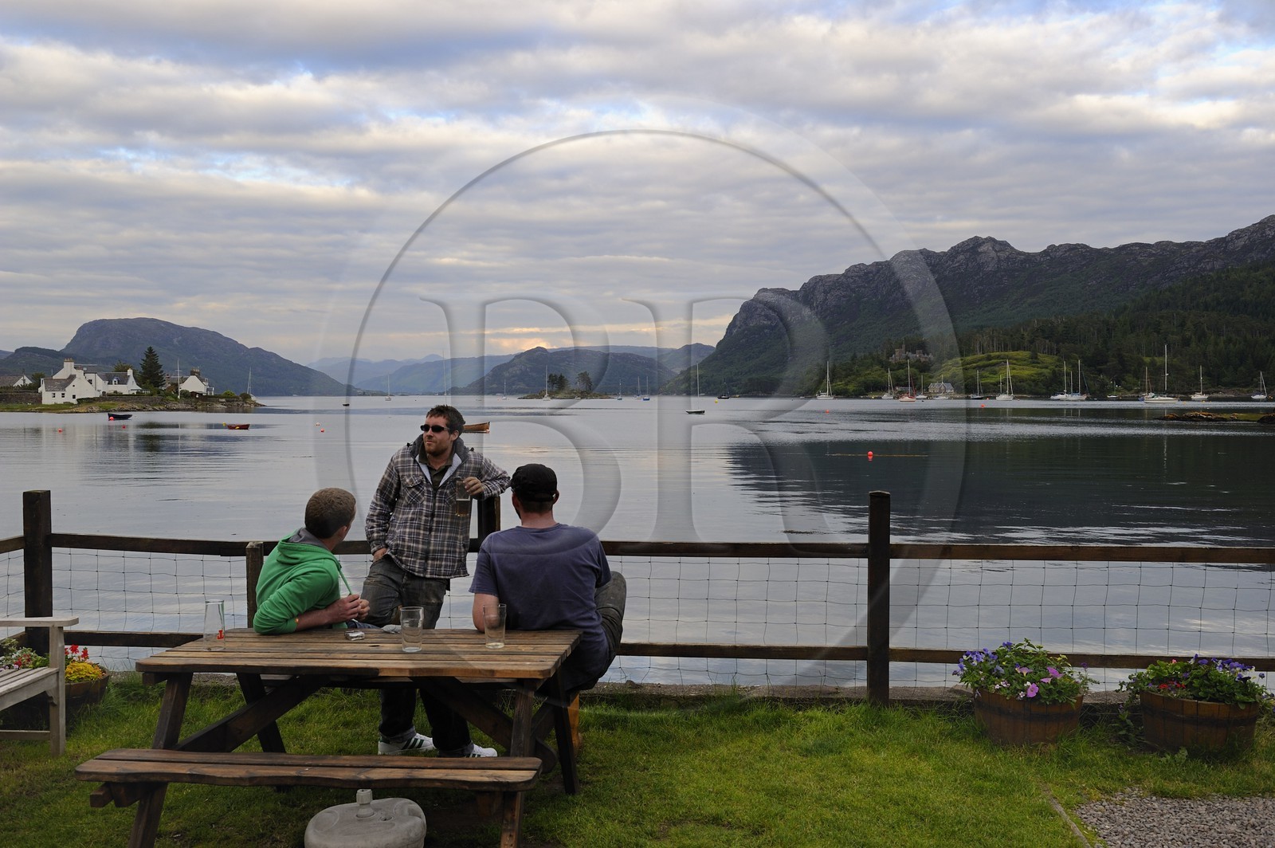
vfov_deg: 38.8
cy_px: 424
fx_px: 1203
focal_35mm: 34
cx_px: 638
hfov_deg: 55.8
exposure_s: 1/160
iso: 400
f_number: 9
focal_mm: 34
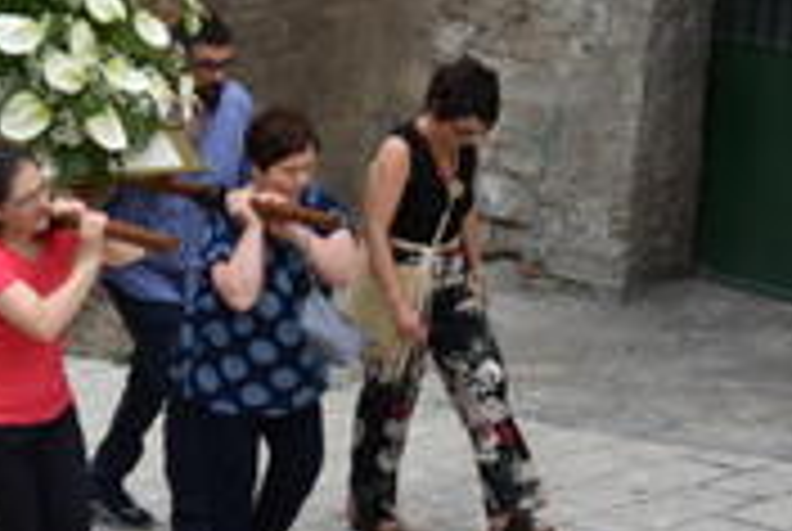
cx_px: 81
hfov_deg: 16.4
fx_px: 2720
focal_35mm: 123
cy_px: 198
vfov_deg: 11.1
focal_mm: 29
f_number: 4
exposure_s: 1/250
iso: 320
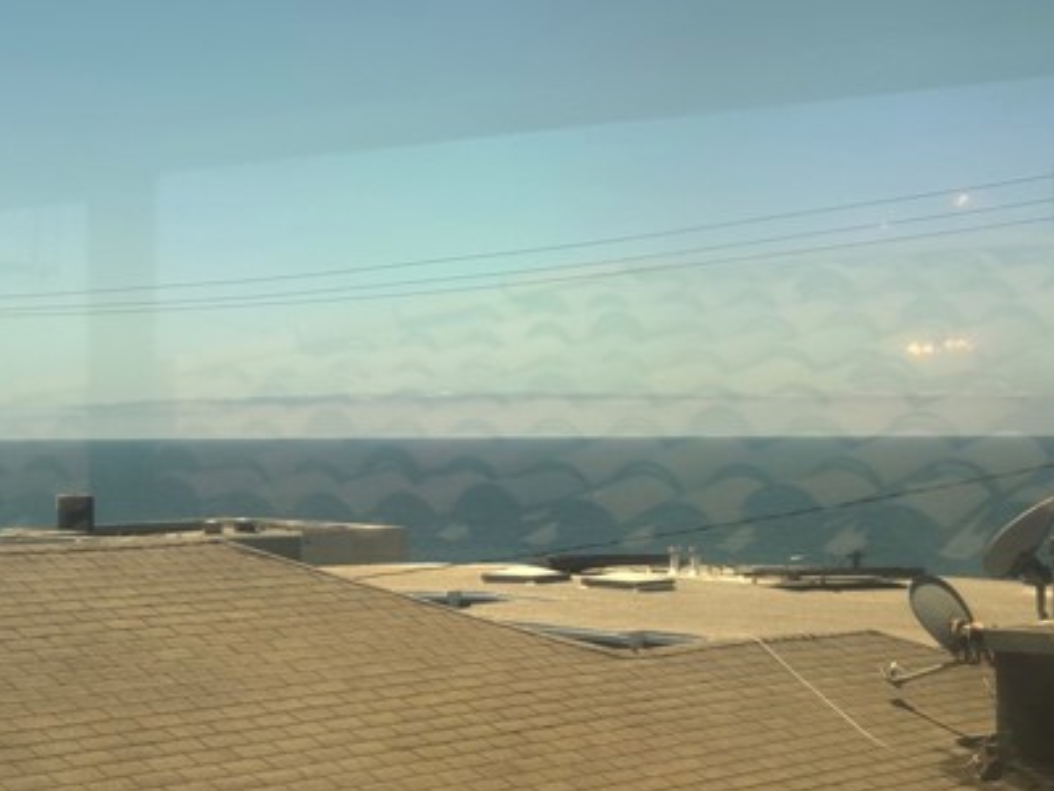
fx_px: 2528
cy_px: 418
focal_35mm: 83
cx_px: 265
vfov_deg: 17.8
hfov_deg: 23.3
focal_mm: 5.96
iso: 32
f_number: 1.6
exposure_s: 1/1543
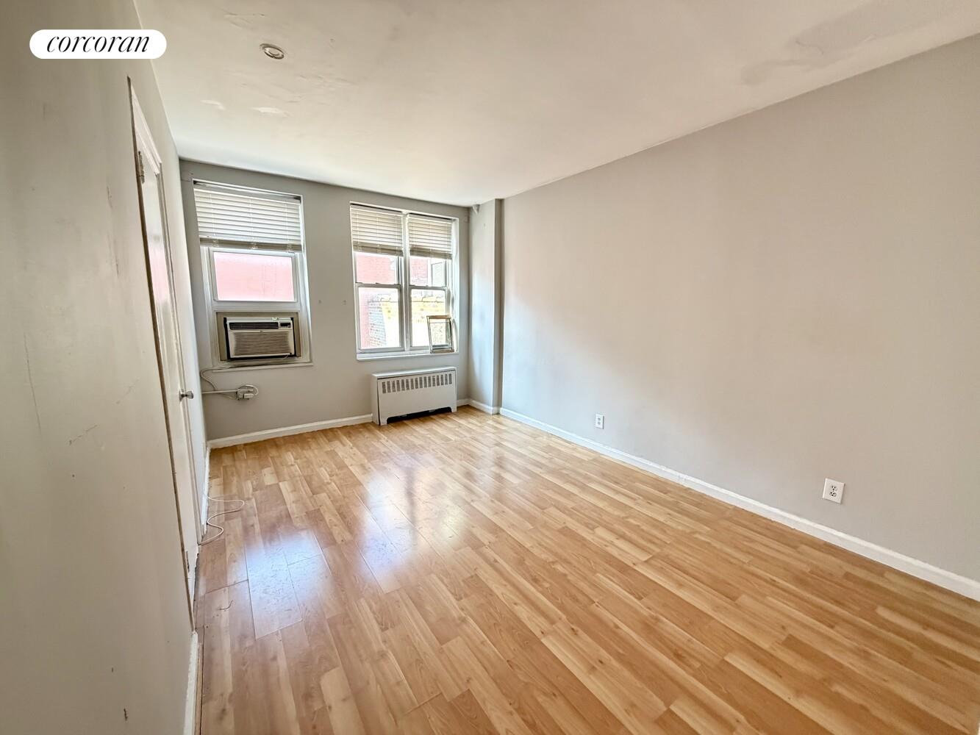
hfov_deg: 102.1
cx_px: 490
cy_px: 368
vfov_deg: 85.7
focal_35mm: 14
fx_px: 396
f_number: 2.2
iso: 500
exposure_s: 1/60
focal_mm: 2.22
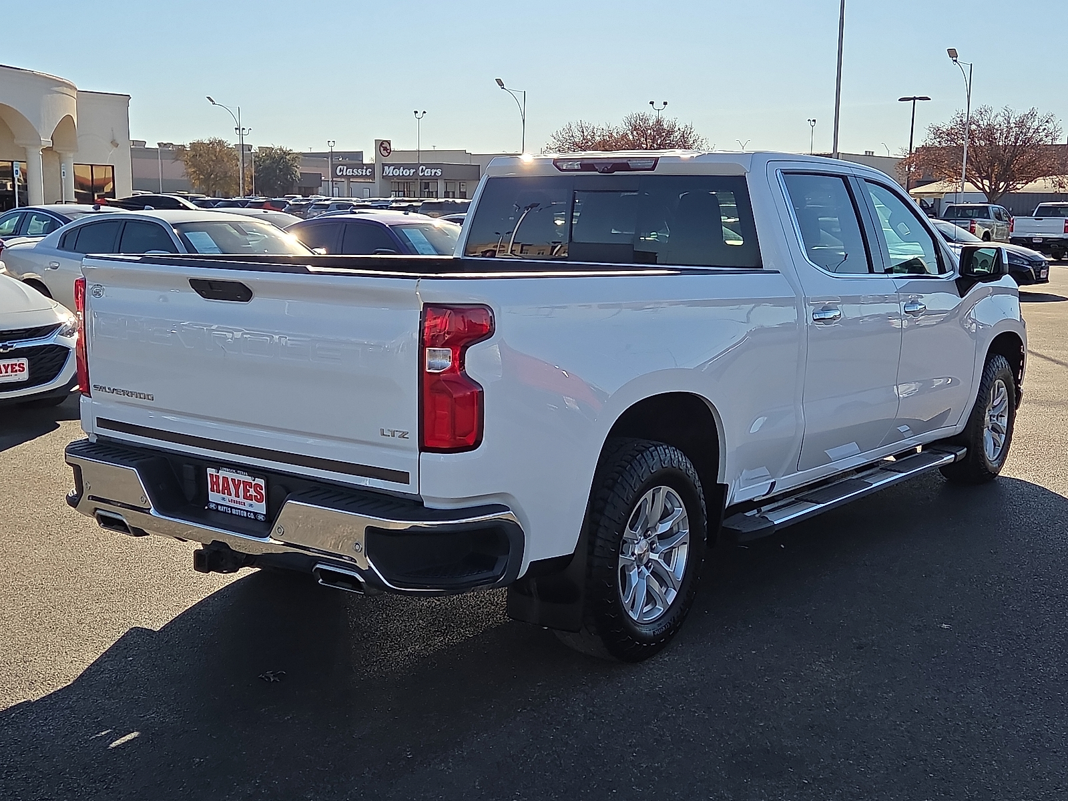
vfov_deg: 36.0
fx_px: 1234
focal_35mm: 40
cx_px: 534
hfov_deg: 46.8
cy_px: 400
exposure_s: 1/1667
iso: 25
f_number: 1.8
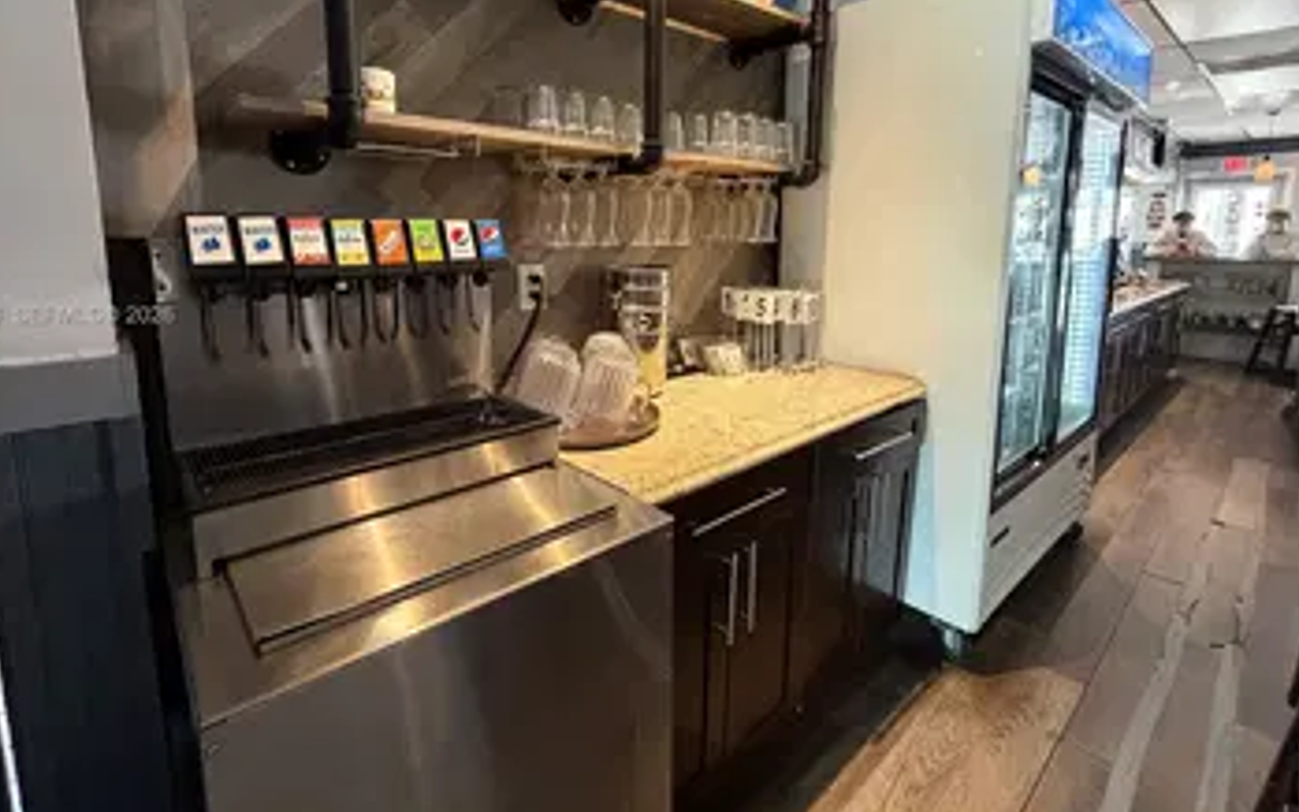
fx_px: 602
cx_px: 629
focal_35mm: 17
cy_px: 317
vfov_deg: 67.2
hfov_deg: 94.3
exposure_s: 1/60
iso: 640
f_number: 2.2
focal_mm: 2.22
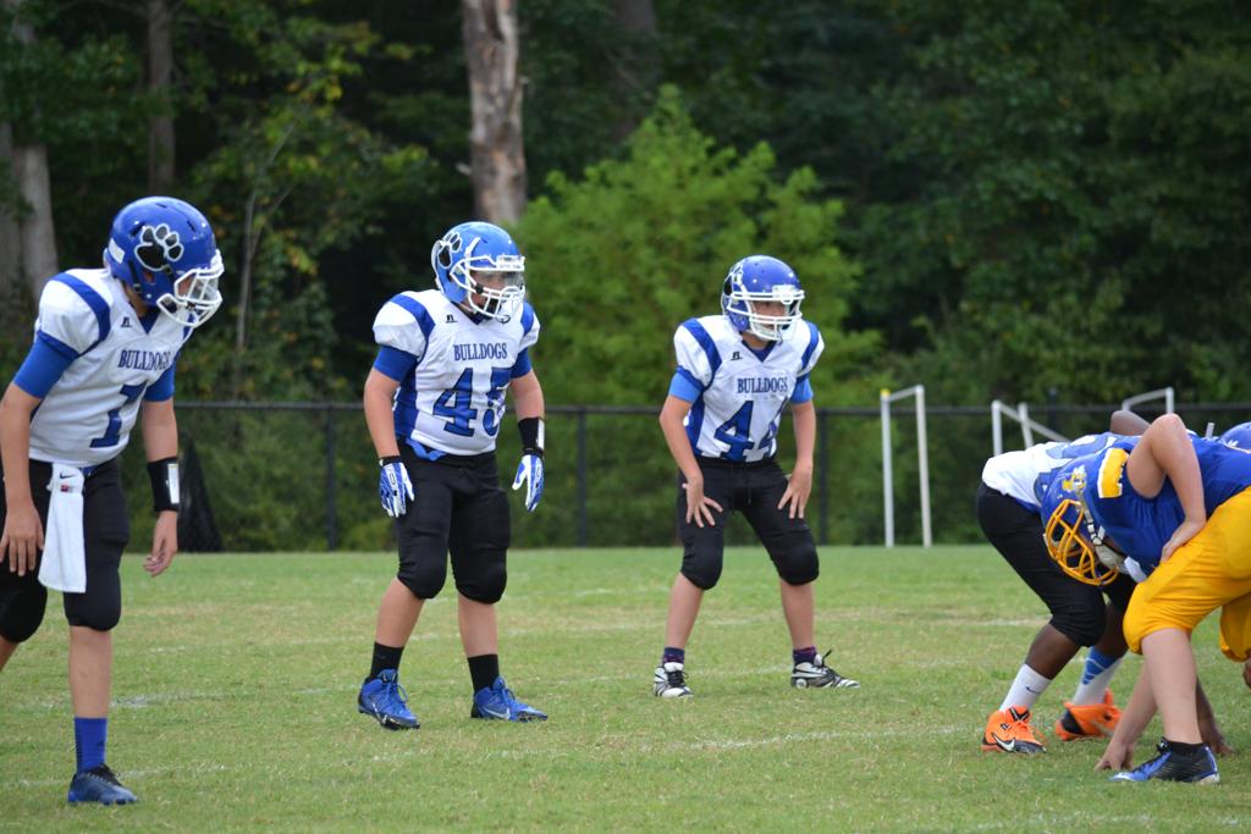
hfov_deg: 7.0
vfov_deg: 4.7
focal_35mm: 292
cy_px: 417
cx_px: 626
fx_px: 10165
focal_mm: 195
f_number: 5
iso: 640
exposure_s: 1/125
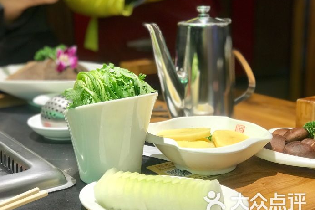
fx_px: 525
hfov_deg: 33.4
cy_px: 106
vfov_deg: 22.6
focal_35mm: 60
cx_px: 158
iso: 80
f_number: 2.8
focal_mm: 6.6
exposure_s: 1/50
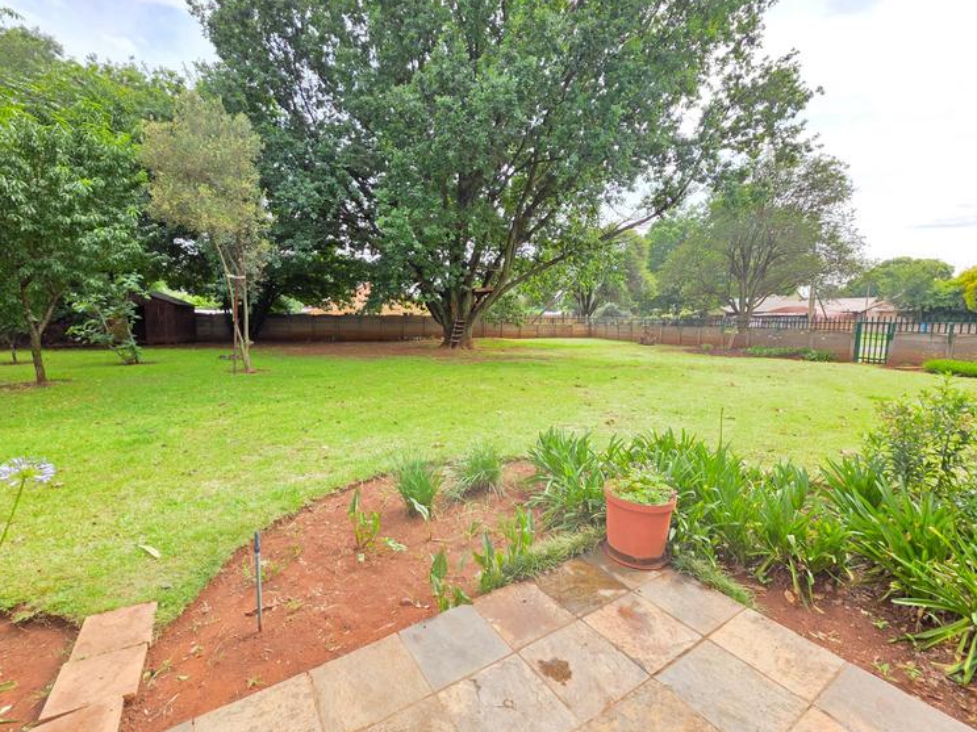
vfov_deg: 85.7
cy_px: 360
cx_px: 472
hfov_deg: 102.0
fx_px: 395
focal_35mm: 14
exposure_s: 1/719
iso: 80
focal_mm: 2.2
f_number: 1.9
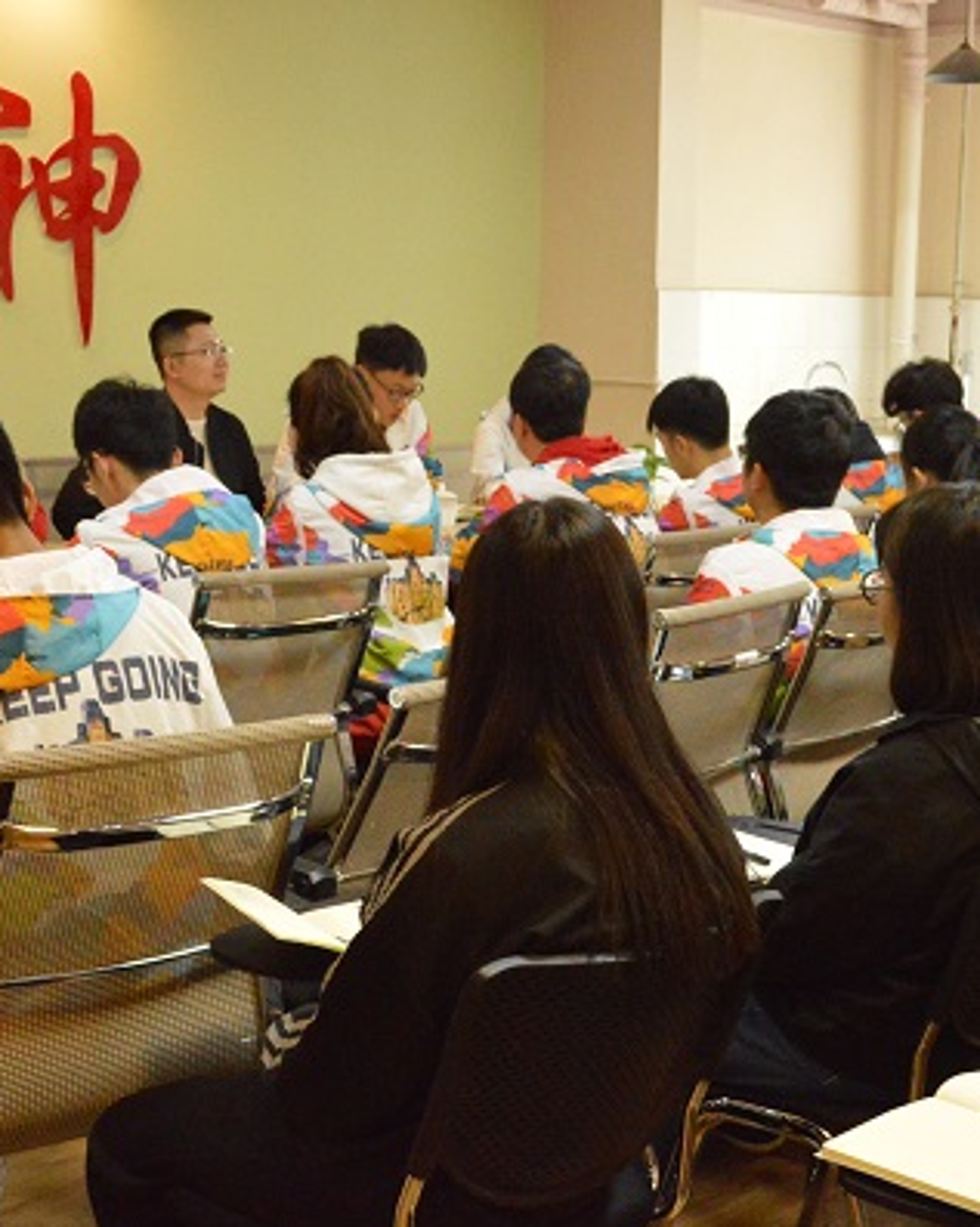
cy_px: 607
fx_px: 2142
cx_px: 668
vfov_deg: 32.0
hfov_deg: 25.6
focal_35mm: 59
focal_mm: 26
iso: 6400
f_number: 8
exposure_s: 1/40
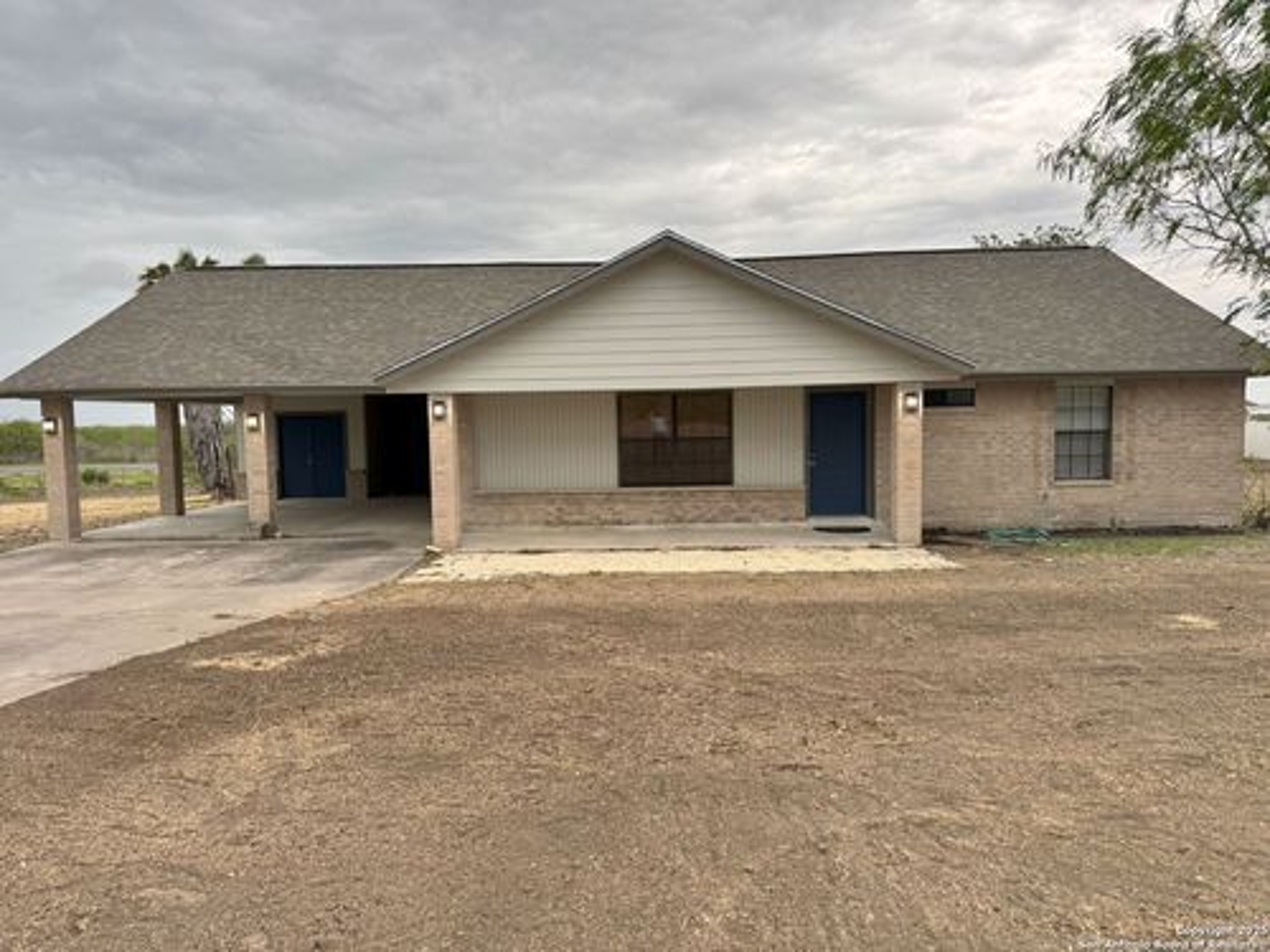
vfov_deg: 56.8
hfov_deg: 71.6
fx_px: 881
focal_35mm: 24
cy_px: 476
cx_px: 635
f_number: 1.78
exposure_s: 1/331
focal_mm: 6.76
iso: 80
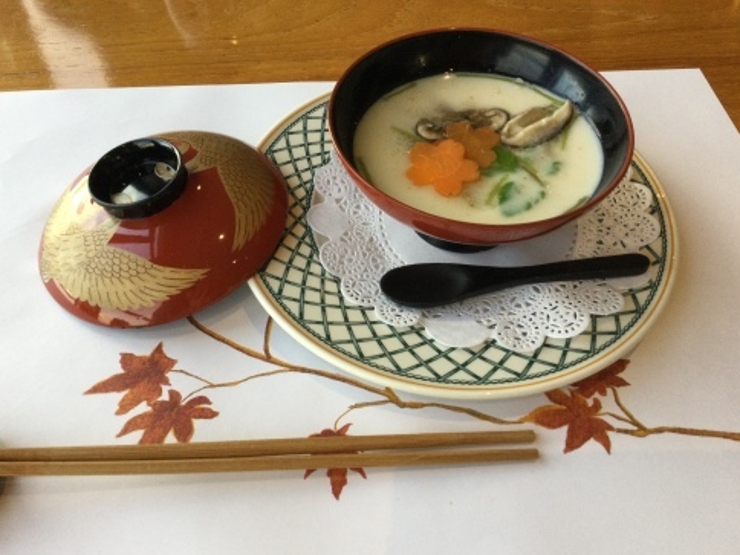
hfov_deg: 56.8
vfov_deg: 44.2
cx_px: 365
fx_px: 684
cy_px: 285
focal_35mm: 32
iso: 50
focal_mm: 3.3
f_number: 2.4
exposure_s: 1/33
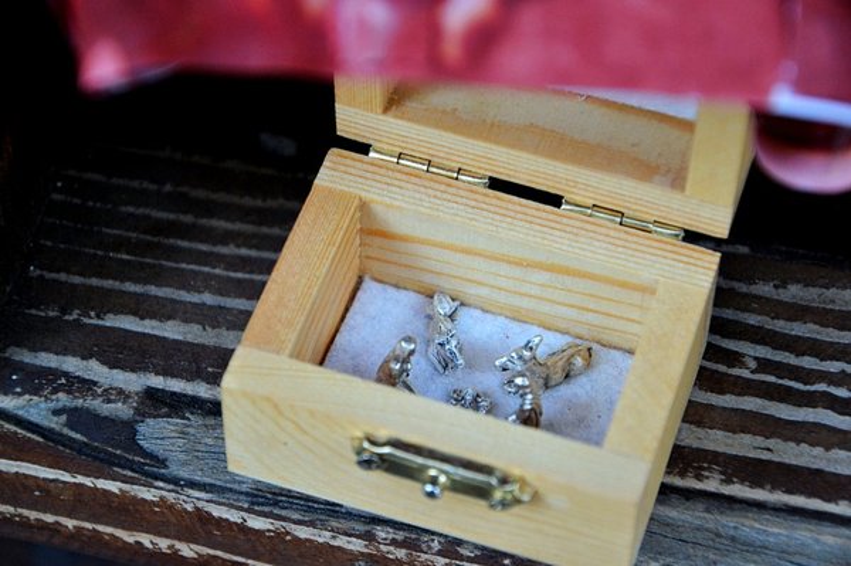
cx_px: 426
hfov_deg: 15.2
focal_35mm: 135
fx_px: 3189
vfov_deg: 10.1
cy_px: 283
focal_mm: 90
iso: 1250
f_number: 5.6
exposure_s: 1/60
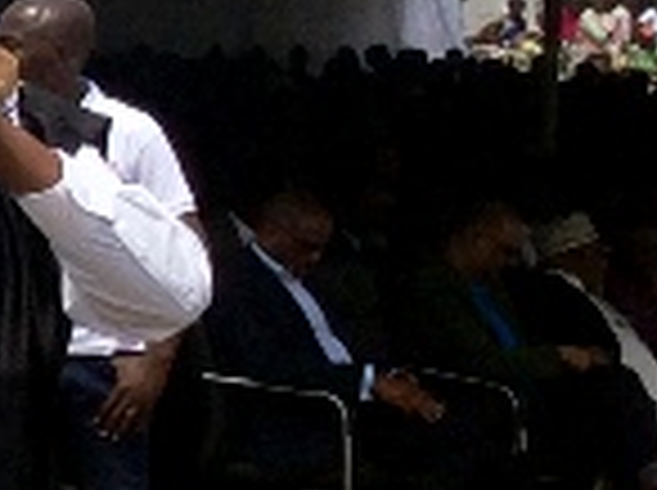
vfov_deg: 7.2
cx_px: -1307
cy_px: 328
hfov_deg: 8.2
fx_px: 3903
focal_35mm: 206
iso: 32
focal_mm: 3.3
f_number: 2.4
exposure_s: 1/2725
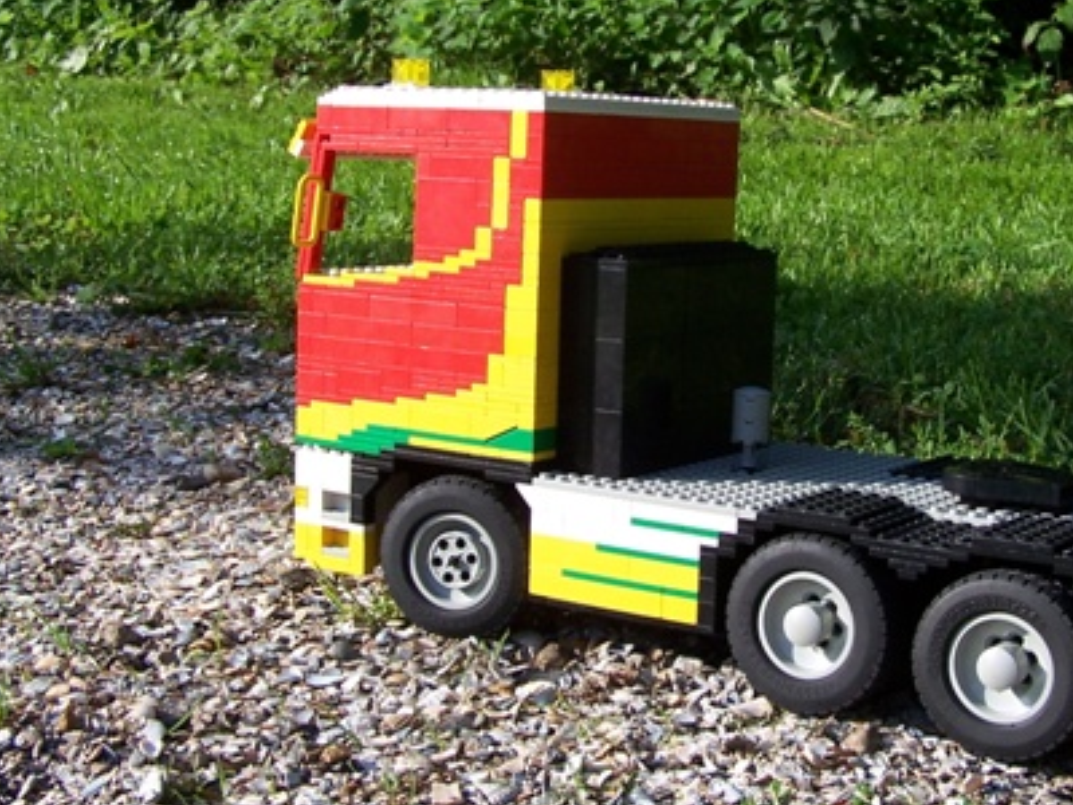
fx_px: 1984
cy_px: 376
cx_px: 746
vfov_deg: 22.9
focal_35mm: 64
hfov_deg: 30.0
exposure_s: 1/640
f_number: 3.6
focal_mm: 6.7
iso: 80
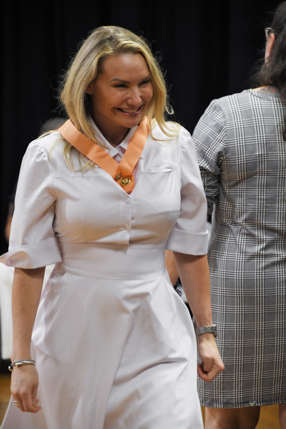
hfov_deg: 6.5
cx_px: 143
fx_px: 2503
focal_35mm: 210
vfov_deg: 9.8
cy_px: 214
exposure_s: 1/100
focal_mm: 140
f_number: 6.3
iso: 2000
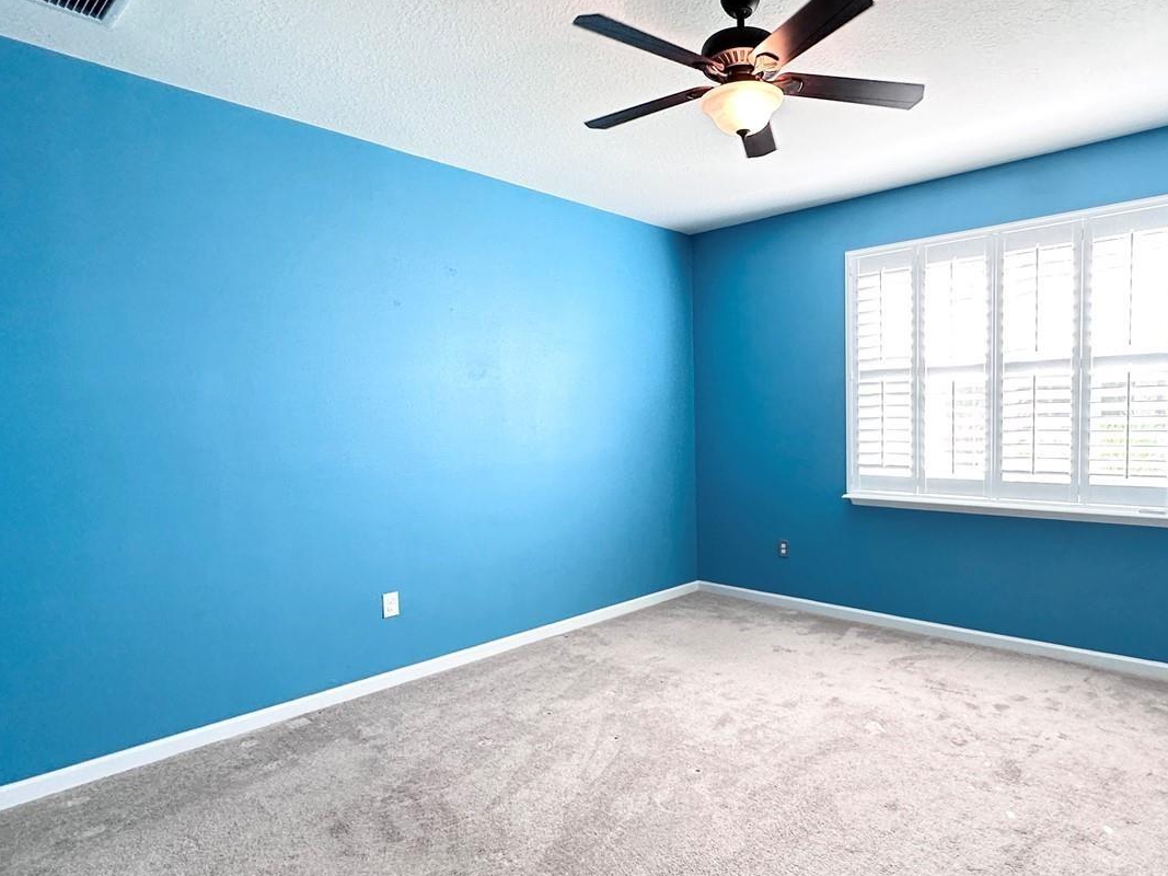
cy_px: 461
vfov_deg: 63.4
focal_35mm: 21
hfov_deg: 77.8
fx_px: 708
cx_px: 720
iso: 250
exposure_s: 1/120
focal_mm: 2.22
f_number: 2.2
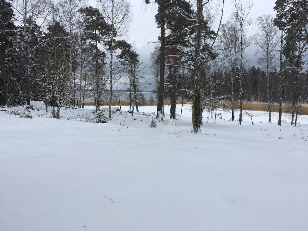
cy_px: 116
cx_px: 154
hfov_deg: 61.7
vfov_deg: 48.2
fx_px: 258
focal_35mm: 29
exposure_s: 1/1282
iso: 25
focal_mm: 4.15
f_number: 2.2
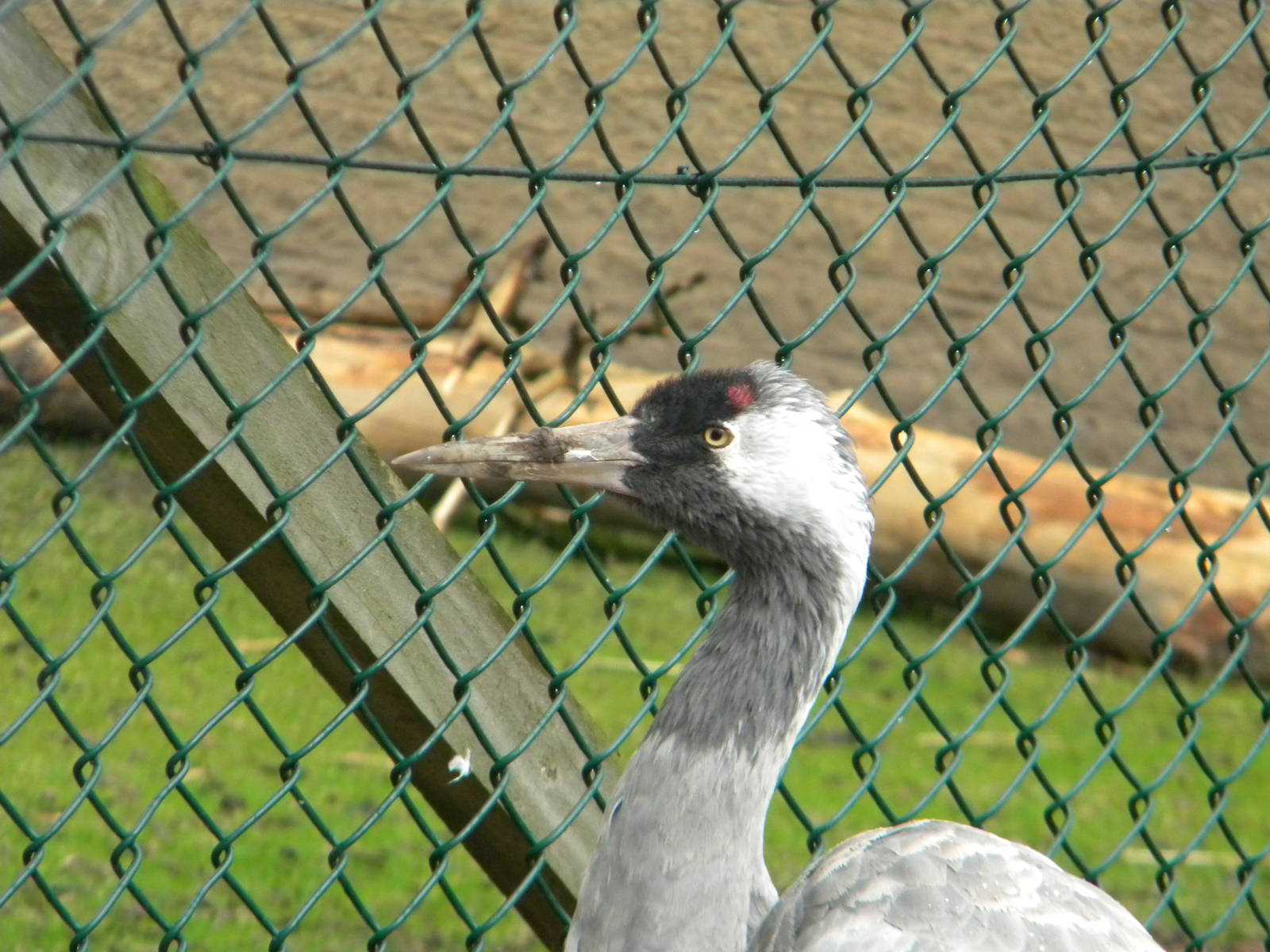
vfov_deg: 3.6
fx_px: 15189
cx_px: 635
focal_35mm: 414
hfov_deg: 4.8
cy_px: 476
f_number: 5.4
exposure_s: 1/282
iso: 404
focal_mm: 75
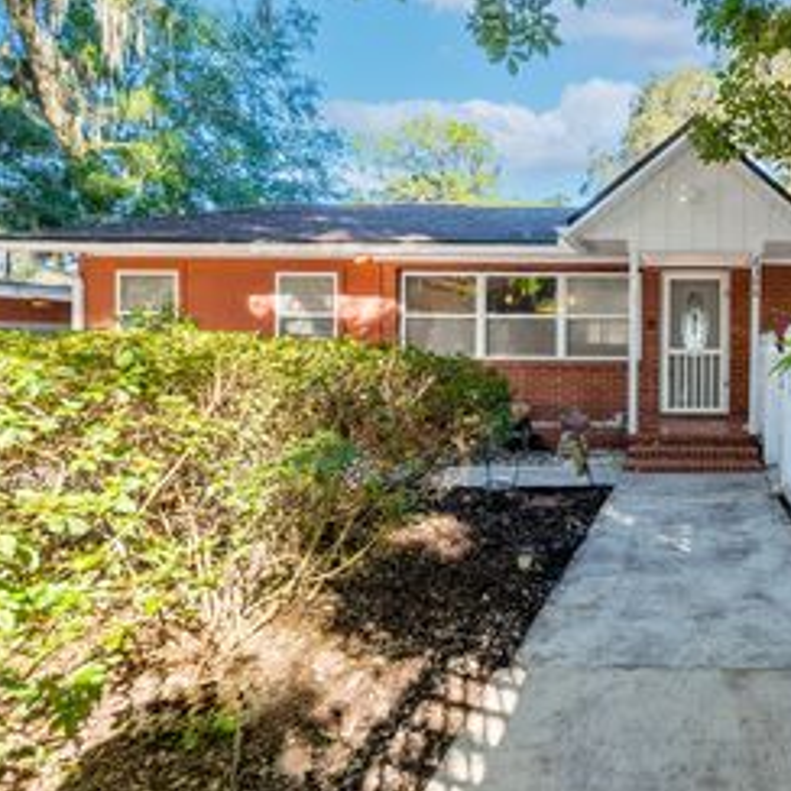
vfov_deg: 71.9
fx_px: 543
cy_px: 355
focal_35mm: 21
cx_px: 687
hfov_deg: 62.5
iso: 400
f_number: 9
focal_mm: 14
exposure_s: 1/640
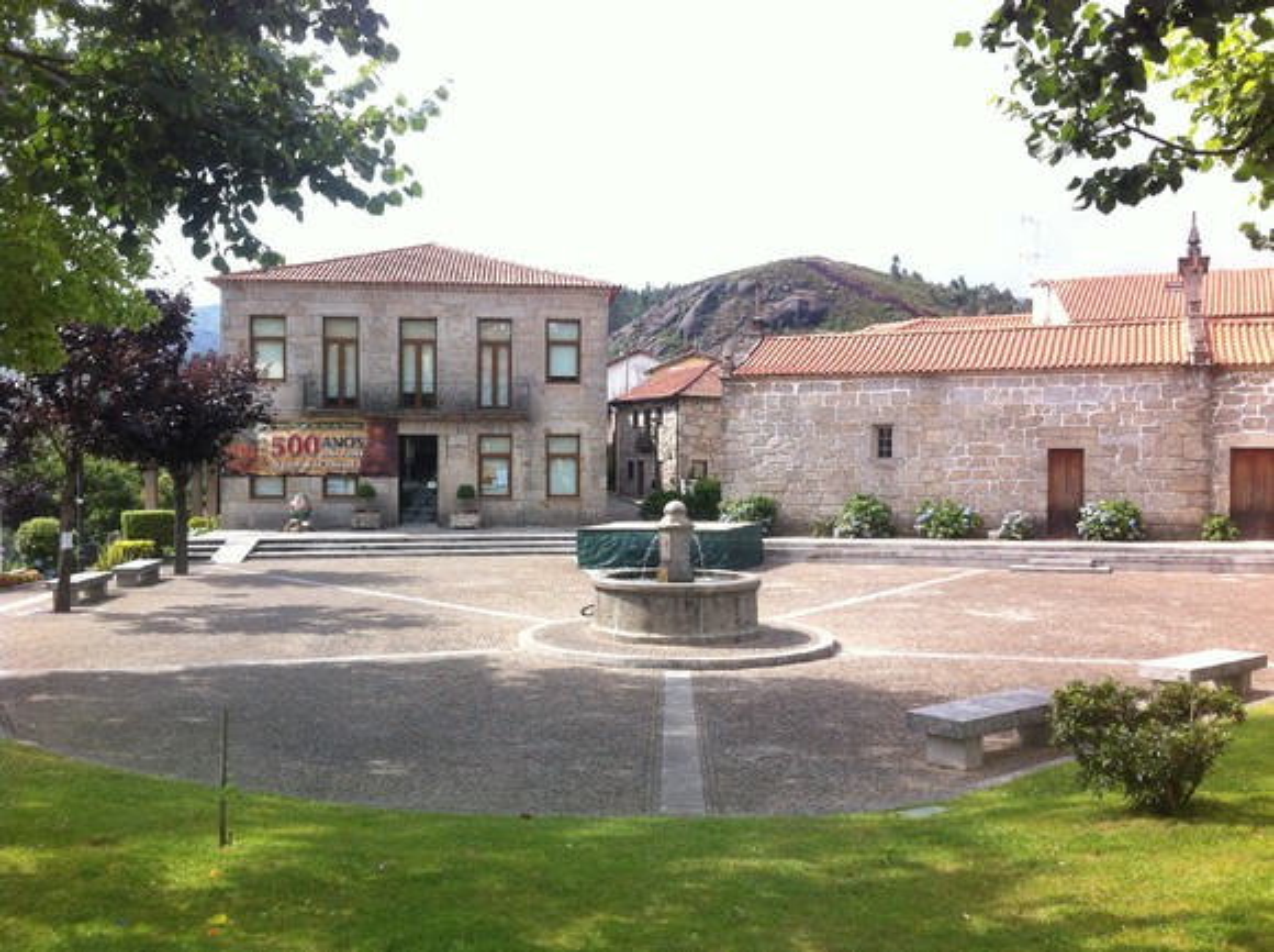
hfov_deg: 52.7
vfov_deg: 40.6
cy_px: 476
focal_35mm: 35
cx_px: 637
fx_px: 1286
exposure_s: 1/548
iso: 80
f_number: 2.8
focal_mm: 3.85
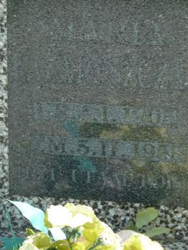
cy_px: 99
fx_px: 1766
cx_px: 110
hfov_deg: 6.1
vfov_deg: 8.1
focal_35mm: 244
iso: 80
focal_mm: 24.1
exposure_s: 1/160
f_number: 4.5
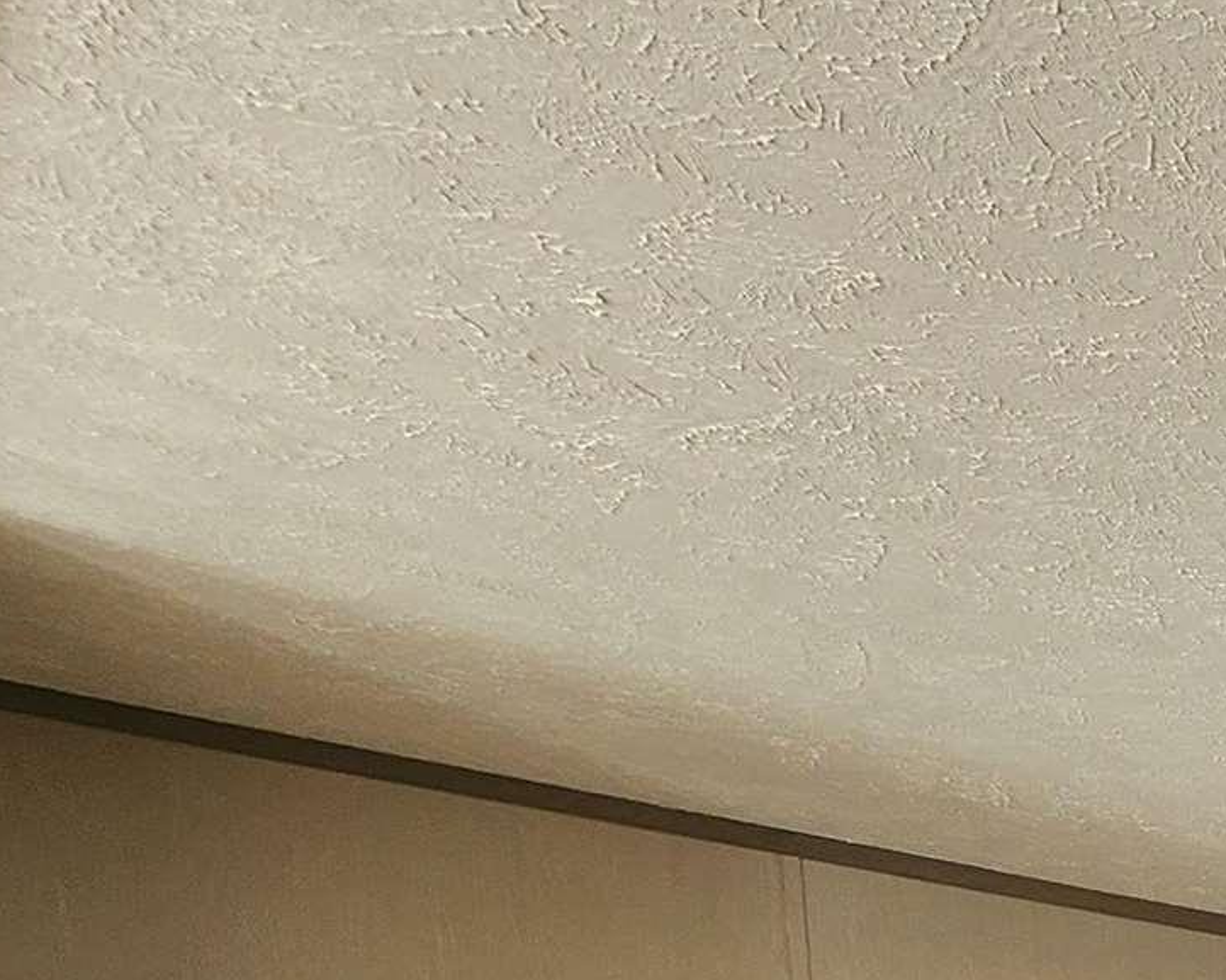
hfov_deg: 18.0
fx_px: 1959
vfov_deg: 20.7
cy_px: 1704
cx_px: 2591
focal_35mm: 54
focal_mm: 2.2
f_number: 2.2
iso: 50
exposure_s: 1/60
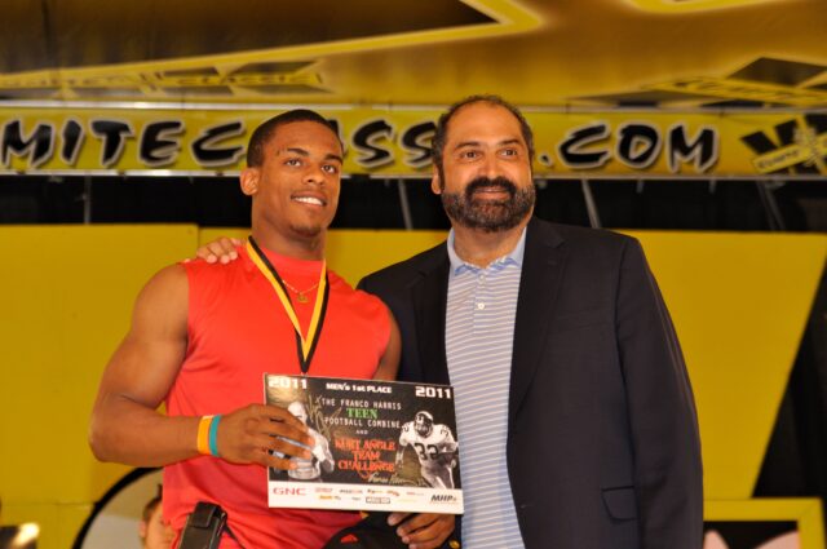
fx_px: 2409
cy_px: 274
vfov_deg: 13.0
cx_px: 414
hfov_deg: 19.5
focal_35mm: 105
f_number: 4
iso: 640
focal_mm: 70
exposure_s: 1/200
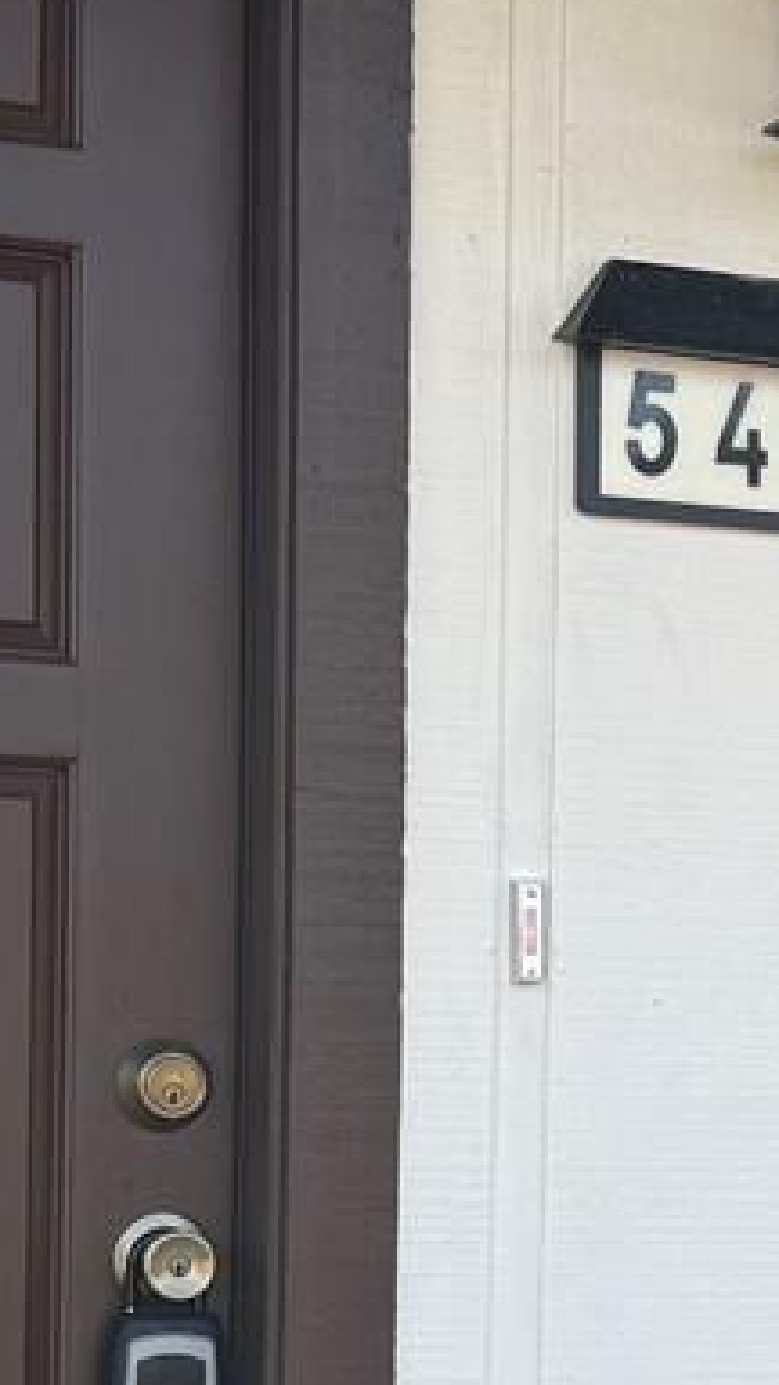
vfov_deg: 19.3
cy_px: 1187
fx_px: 4003
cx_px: 1114
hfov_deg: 10.8
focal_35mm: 109
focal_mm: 6.76
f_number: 1.78
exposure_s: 1/757
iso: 80
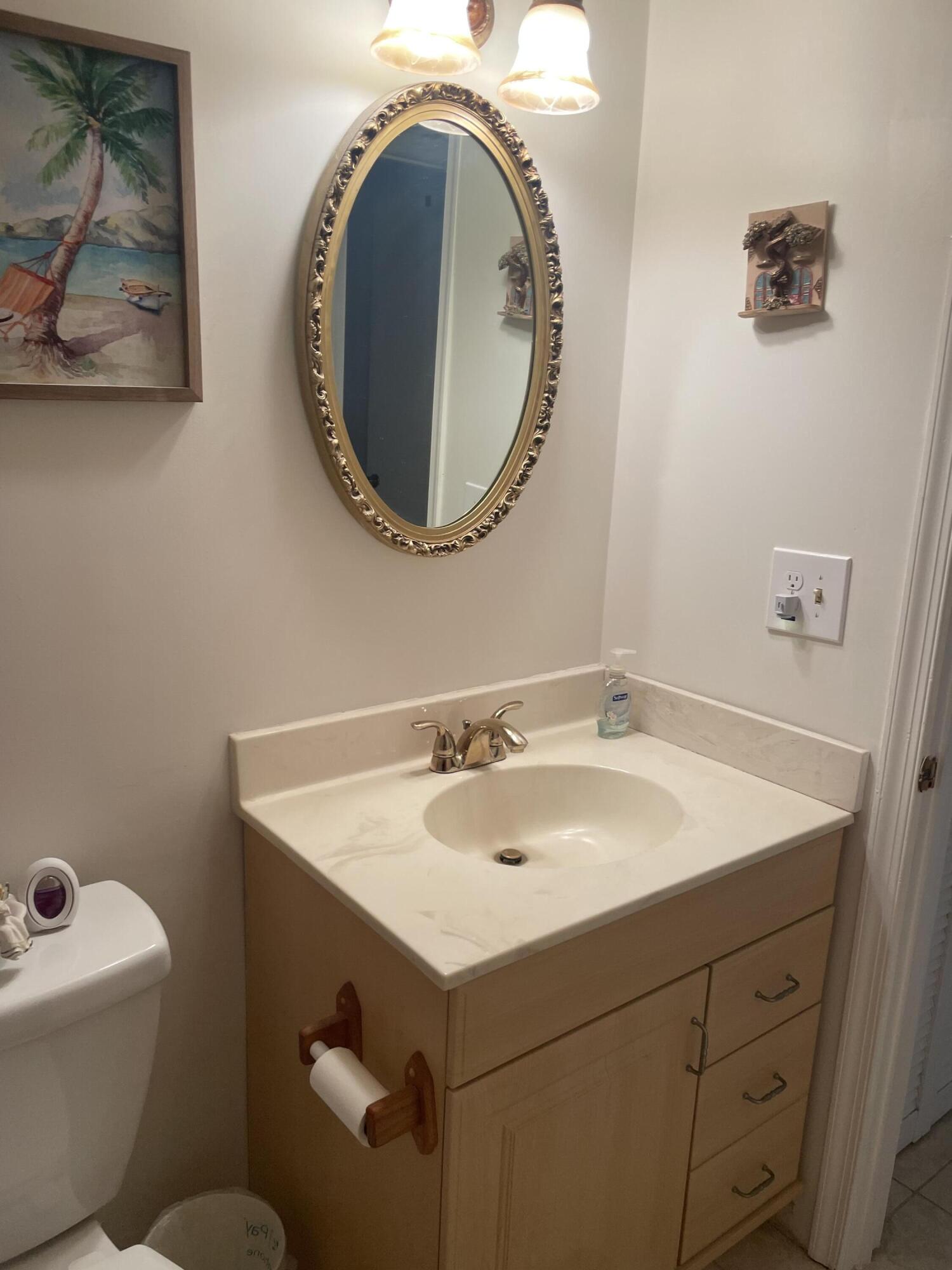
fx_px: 953
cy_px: 635
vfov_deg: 67.3
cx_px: 476
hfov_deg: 53.1
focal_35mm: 26
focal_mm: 4.2
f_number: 1.6
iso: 80
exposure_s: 1/120
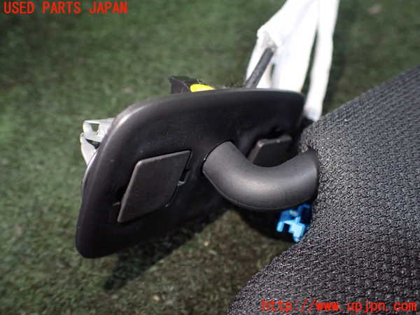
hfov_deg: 60.0
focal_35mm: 30
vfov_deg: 46.8
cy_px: 158
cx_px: 210
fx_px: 364
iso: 800
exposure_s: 1/125
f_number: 2.3
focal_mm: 5.4
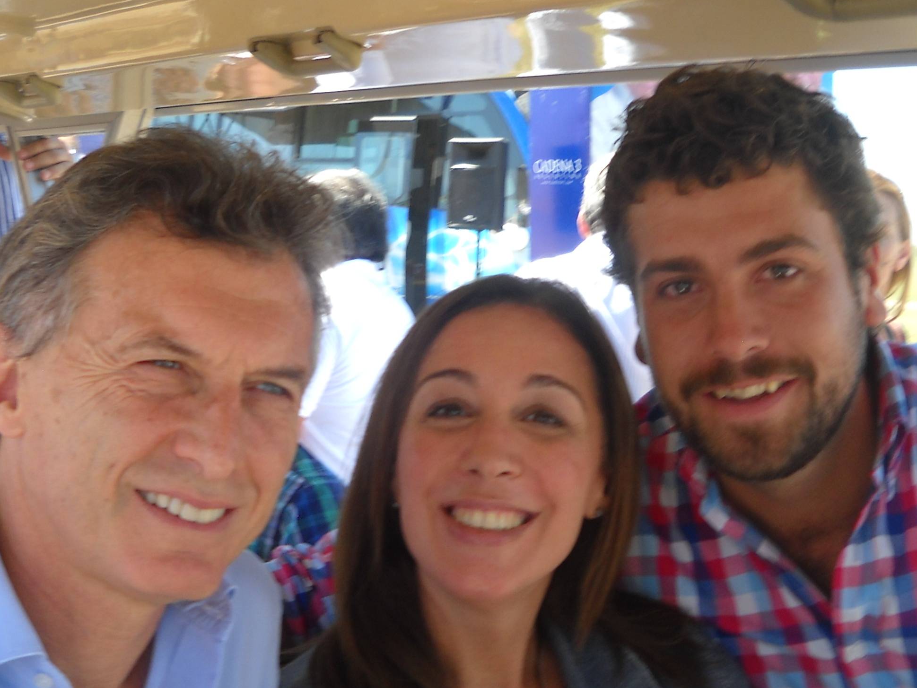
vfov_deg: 21.3
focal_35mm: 69
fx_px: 1828
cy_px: 432
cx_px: 393
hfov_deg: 28.1
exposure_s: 1/141
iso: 64
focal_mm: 6.72
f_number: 3.1
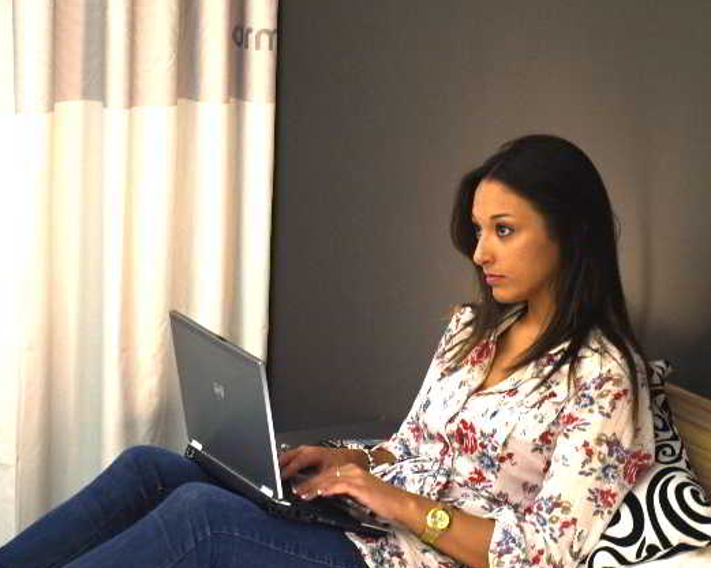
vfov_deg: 12.2
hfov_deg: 15.3
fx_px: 2649
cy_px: 296
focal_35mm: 126
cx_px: 265
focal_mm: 42
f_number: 6.3
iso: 200
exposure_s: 1/1.67
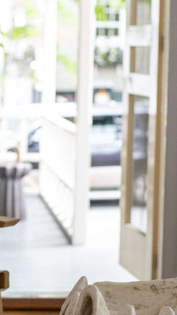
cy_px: 150
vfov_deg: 17.0
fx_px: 1052
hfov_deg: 9.5
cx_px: -9
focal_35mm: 126
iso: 2000
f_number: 2.8
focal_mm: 50
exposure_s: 1/500
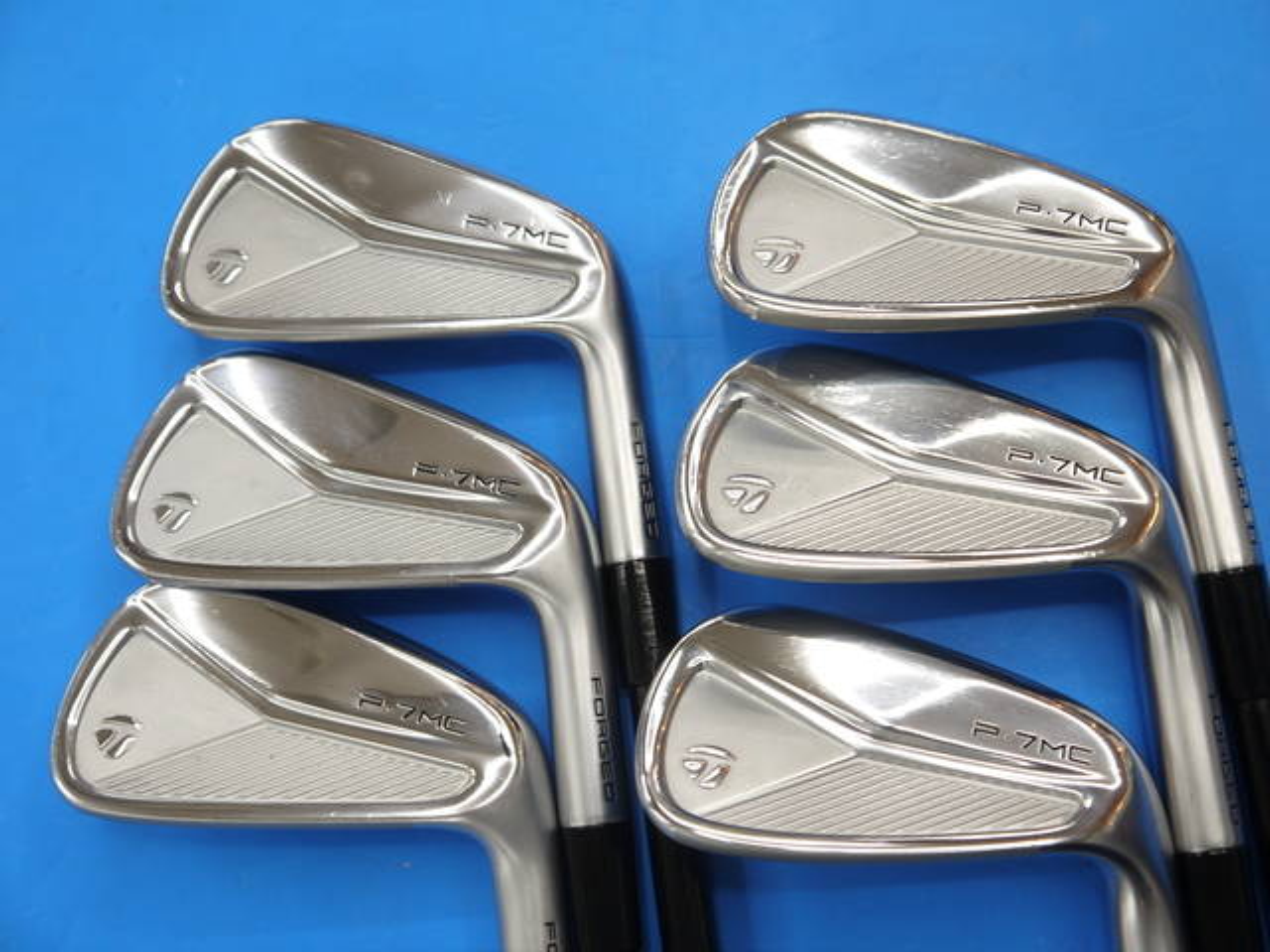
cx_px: 635
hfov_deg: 39.7
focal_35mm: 48
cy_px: 476
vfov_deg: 30.3
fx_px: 1761
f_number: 4.5
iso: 160
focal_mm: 24
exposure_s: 1/60
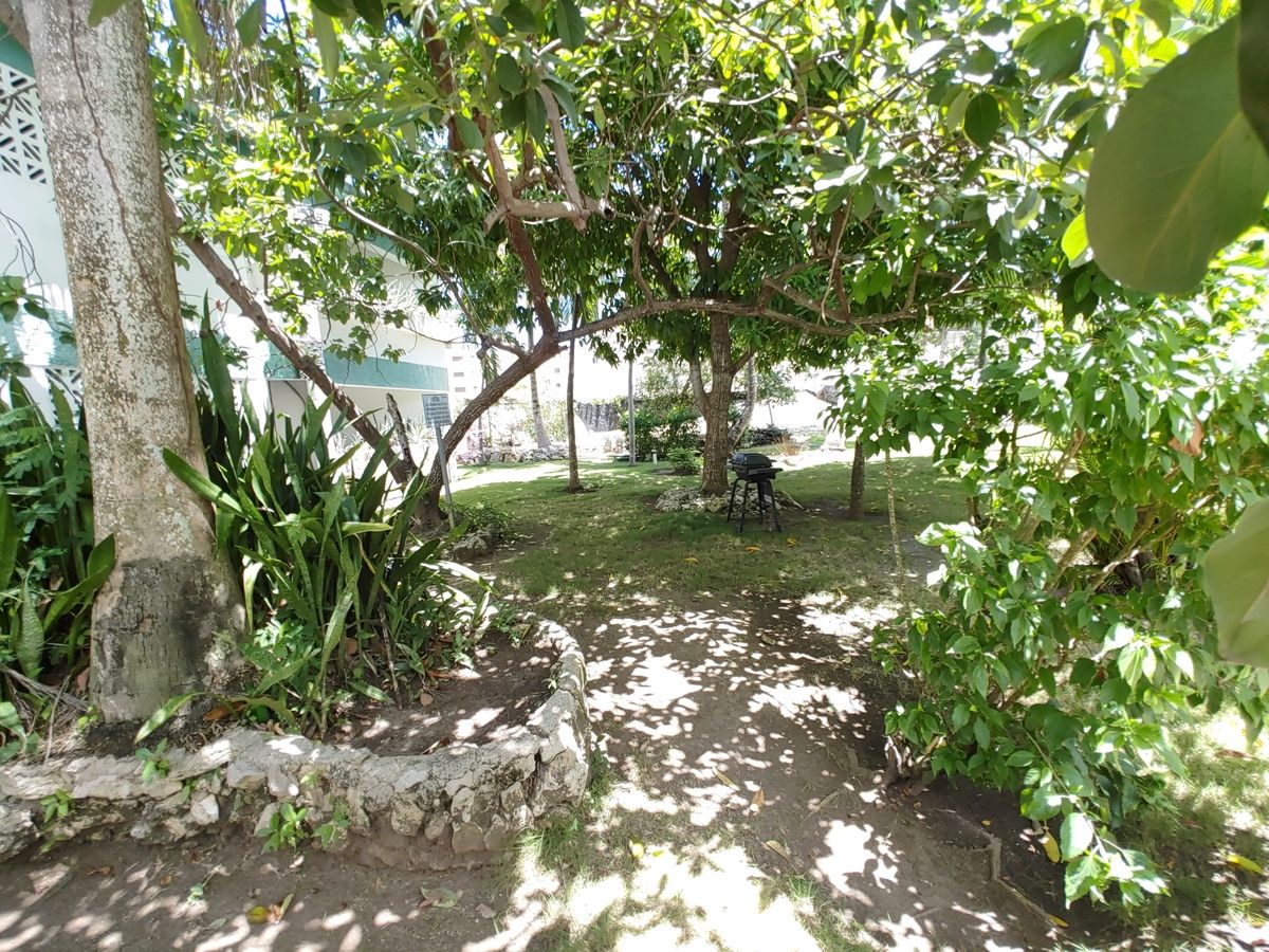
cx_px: 634
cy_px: 476
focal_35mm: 15
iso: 50
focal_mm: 1.78
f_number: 1.9
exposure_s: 1/120
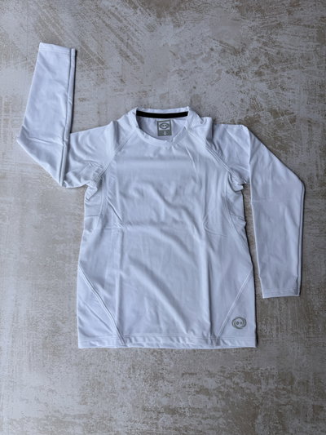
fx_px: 301
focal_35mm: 24
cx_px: 163
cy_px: 218
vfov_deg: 71.6
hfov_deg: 56.8
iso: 80
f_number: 1.78
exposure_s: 1/1337
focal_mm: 6.76
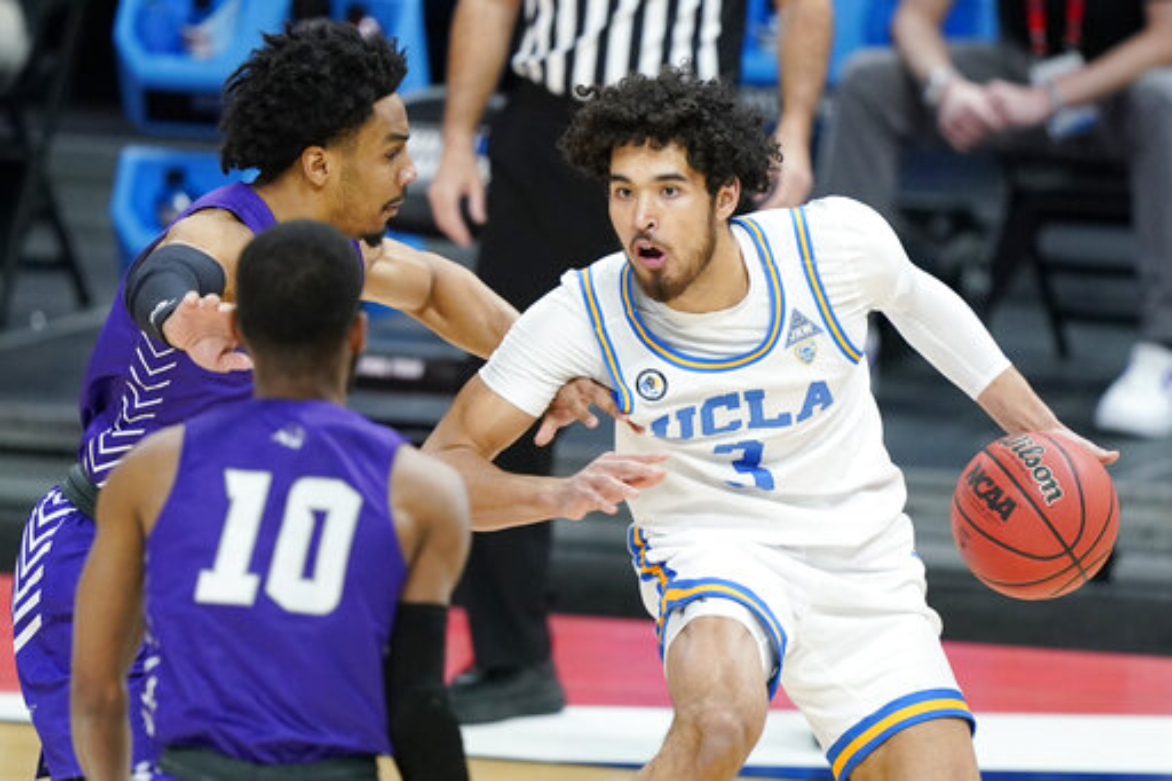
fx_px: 13017
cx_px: 586
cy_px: 390
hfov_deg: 5.2
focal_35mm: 400
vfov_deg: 3.4
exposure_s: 1/1600
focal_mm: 400
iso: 3200
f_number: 2.8
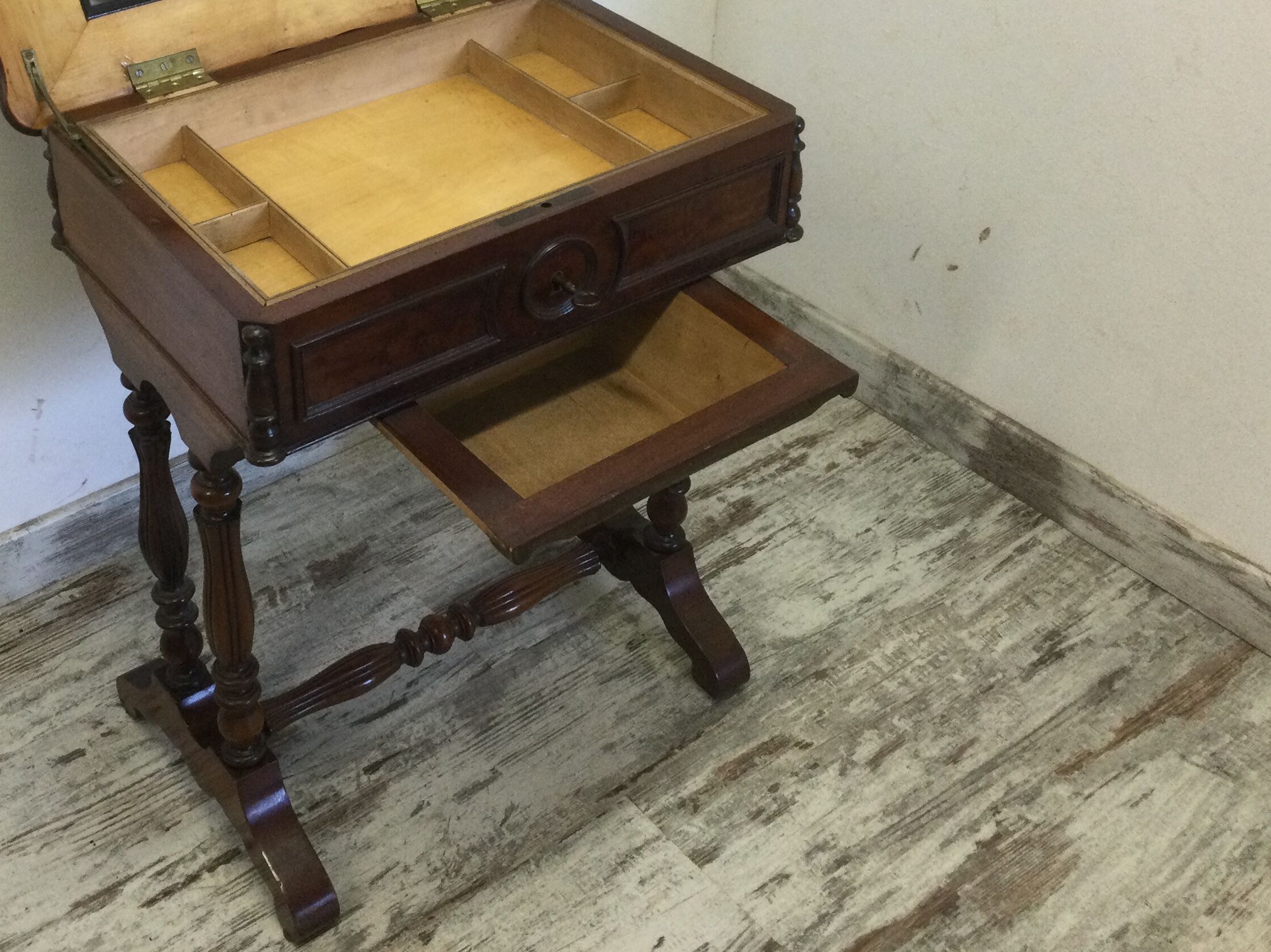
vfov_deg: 31.8
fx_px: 1652
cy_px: 274
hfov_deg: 41.6
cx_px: 440
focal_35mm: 45
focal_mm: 3.3
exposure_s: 1/33
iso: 64
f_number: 2.4
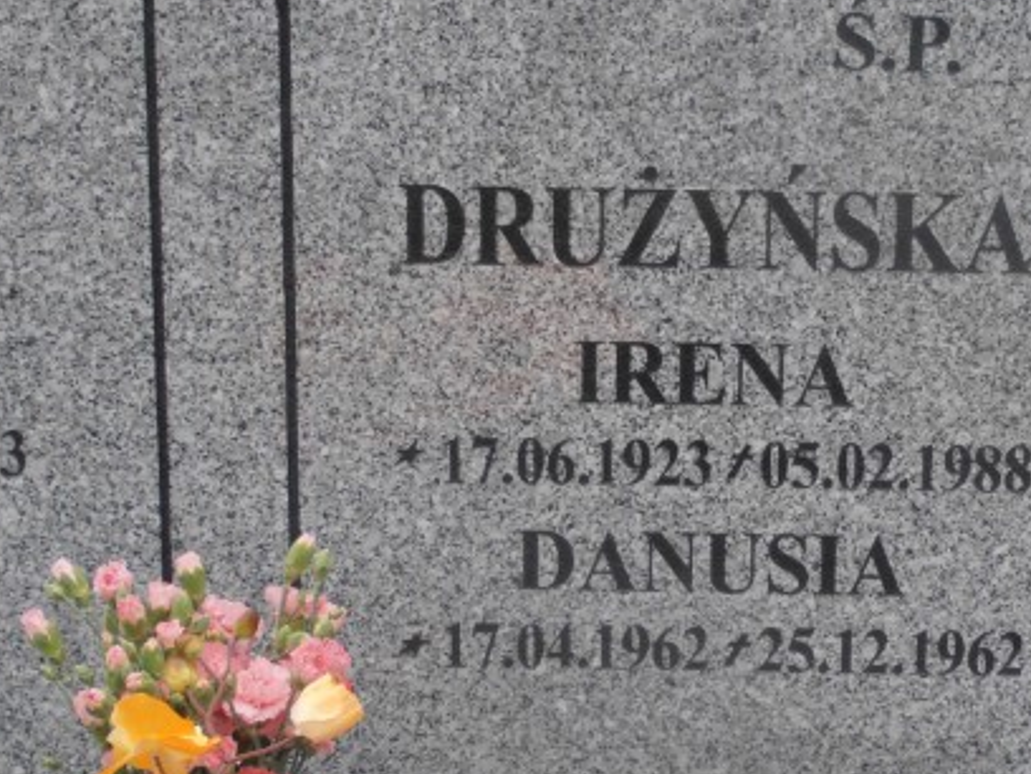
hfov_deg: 14.3
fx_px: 4110
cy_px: 445
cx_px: 730
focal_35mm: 138
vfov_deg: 10.7
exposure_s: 1/80
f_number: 5.1
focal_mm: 15.51
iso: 80
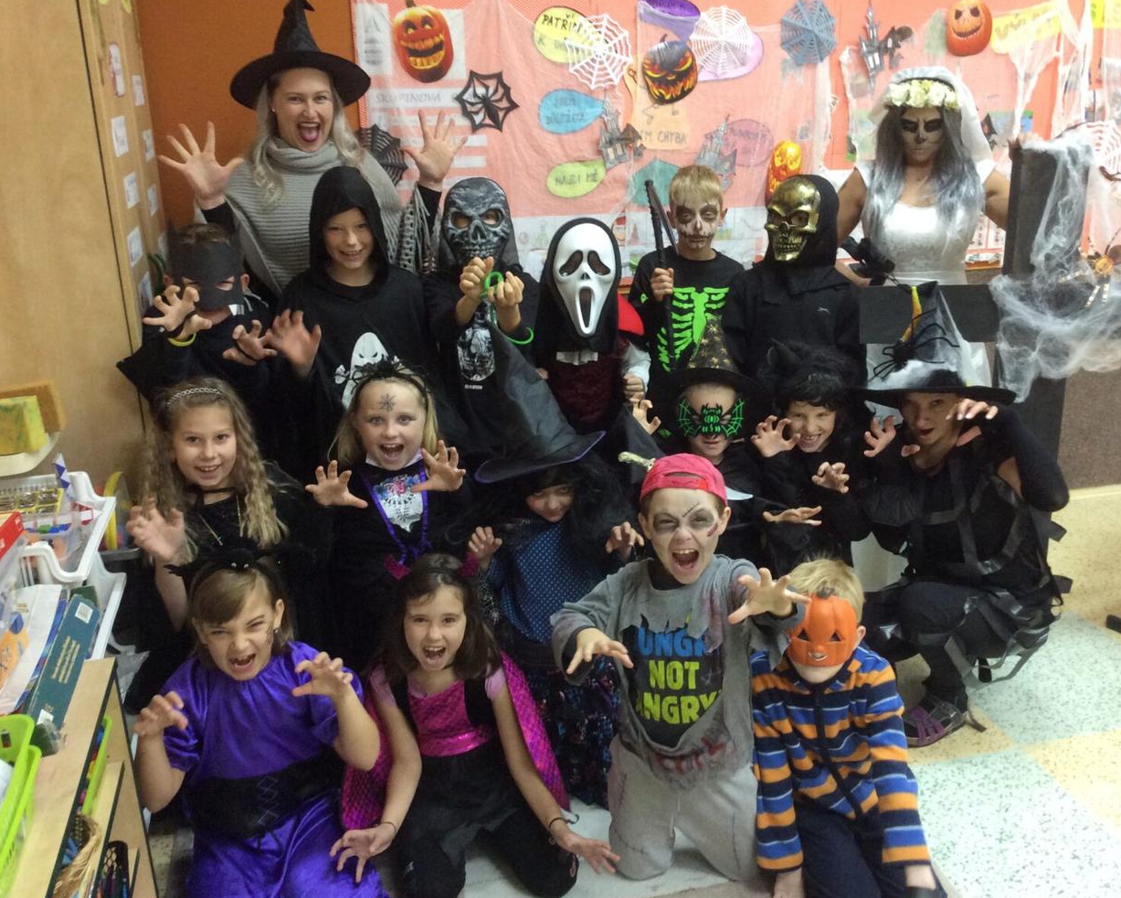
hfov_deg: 52.8
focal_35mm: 34
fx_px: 1128
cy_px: 447
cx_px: 586
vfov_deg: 43.4
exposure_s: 1/25
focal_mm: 3.3
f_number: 2.4
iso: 125
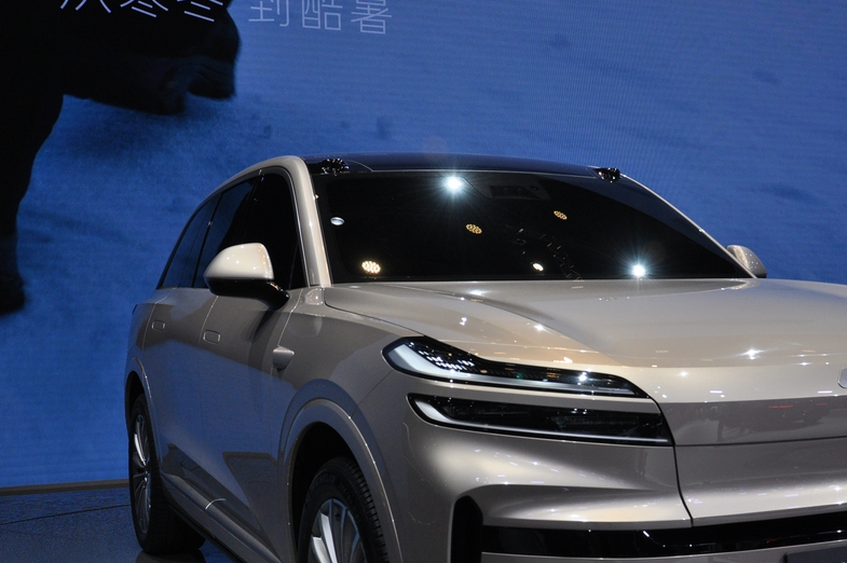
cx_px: 556
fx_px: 1293
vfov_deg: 24.5
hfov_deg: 36.0
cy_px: 366
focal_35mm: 55
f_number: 5
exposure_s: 1/800
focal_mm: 24
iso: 500
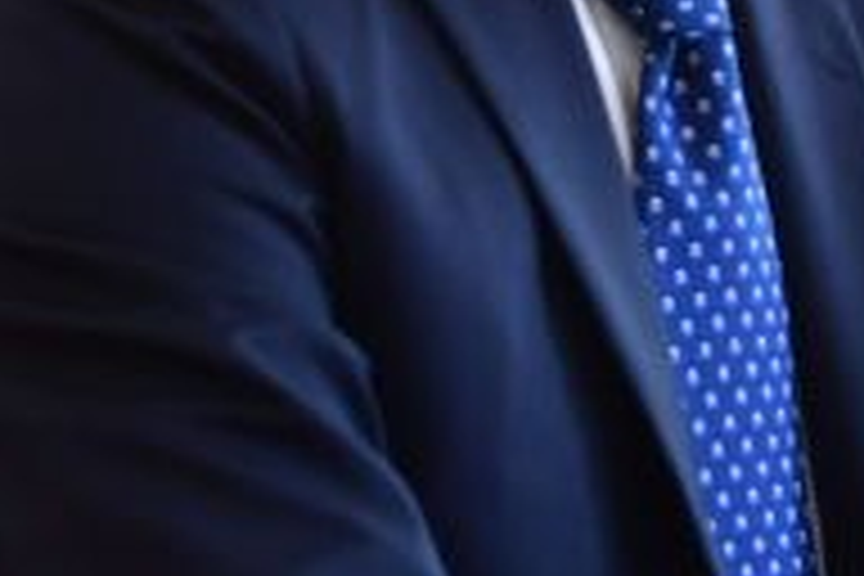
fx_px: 4872
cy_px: 146
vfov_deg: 6.8
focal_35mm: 203
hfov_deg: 10.0
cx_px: 945
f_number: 3.5
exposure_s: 1/125
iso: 1000
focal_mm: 26
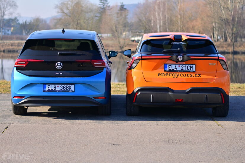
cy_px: 82
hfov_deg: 27.0
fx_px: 510
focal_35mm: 75
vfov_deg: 18.2
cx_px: 122
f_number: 1.8
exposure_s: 1/3200
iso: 100
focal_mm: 50
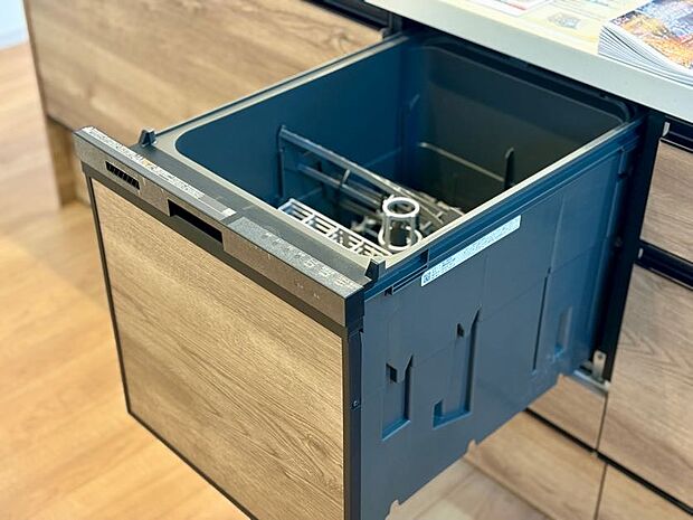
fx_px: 1041
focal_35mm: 52
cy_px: 260
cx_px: 346
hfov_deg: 36.8
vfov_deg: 28.0
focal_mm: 5.96
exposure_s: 1/33
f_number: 1.6
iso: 125
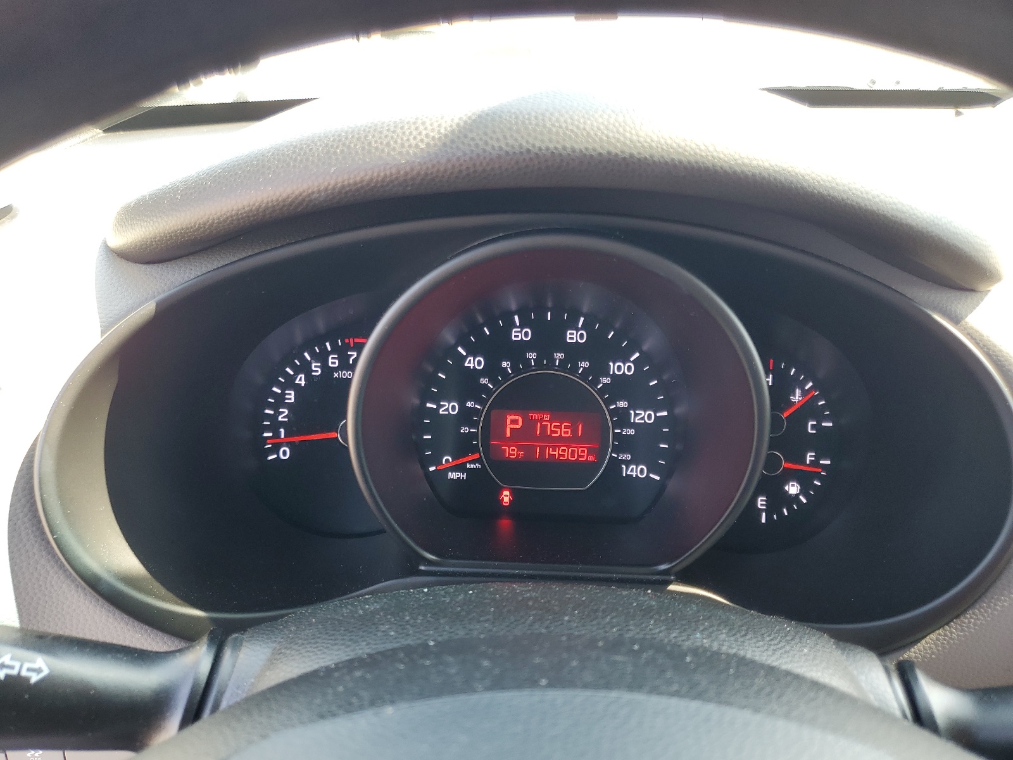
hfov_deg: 67.3
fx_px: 761
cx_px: 506
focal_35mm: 26
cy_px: 380
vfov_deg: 53.1
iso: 50
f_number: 1.5
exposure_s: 1/60.2
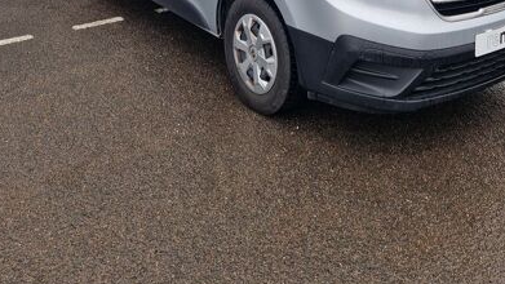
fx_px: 549
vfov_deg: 24.2
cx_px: 297
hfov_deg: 49.2
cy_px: -114
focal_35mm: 41
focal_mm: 5.4
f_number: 1.8
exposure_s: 1/180
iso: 50
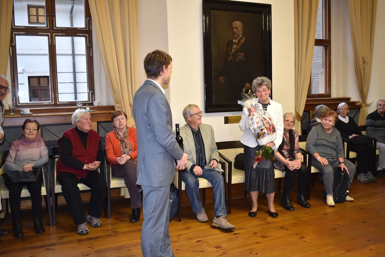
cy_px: 128
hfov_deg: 53.1
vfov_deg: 36.9
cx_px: 192
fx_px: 385
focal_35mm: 36
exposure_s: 1/60
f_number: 4.5
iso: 560
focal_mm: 24
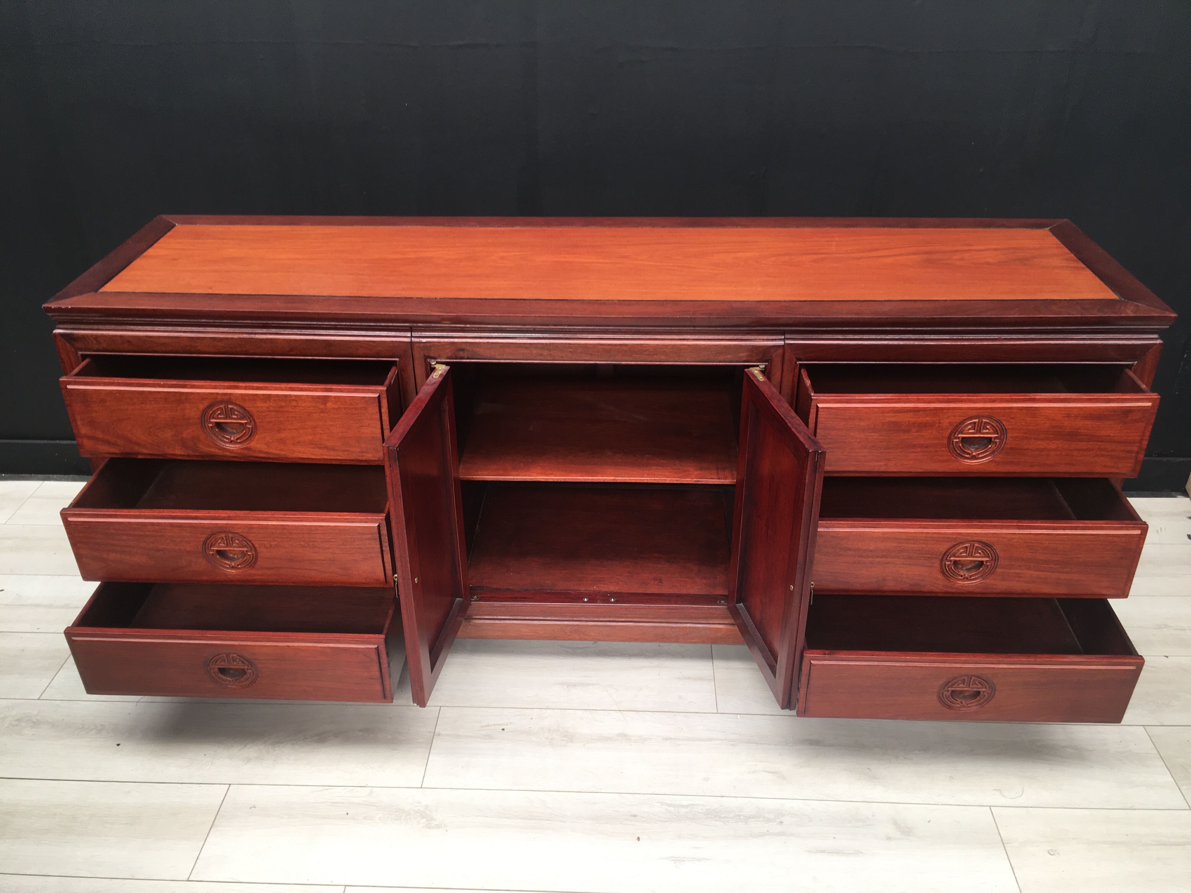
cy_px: 446
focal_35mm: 29
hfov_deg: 61.7
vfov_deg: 48.2
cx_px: 596
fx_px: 998
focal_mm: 4.15
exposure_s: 1/50
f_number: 2.2
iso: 25
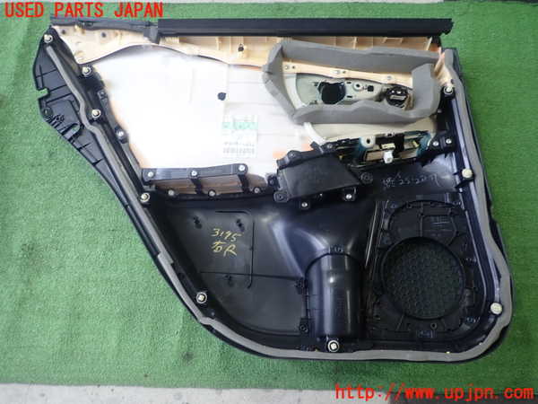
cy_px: 202
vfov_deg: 54.9
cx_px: 269
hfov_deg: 69.4
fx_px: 389
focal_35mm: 25
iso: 125
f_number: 2
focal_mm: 4.5
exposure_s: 1/60
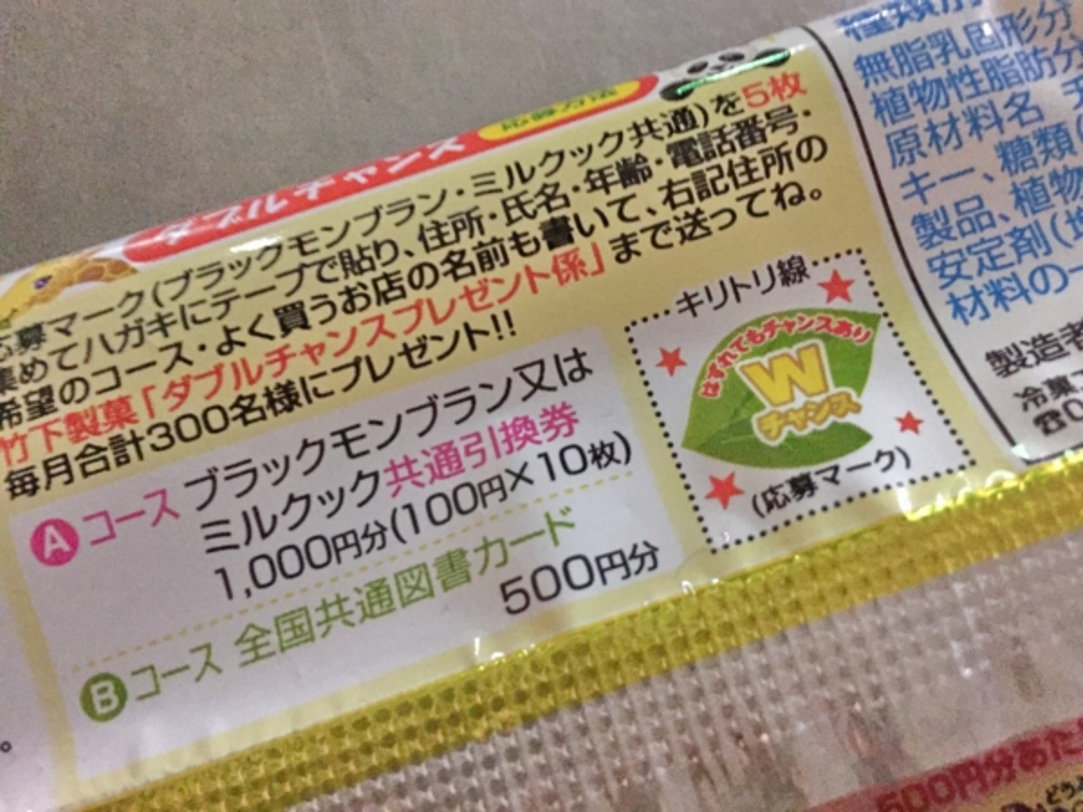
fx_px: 907
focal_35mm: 29
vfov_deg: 48.2
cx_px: 542
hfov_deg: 61.7
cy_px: 406
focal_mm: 4.15
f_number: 2.2
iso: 2000
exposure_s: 1/15
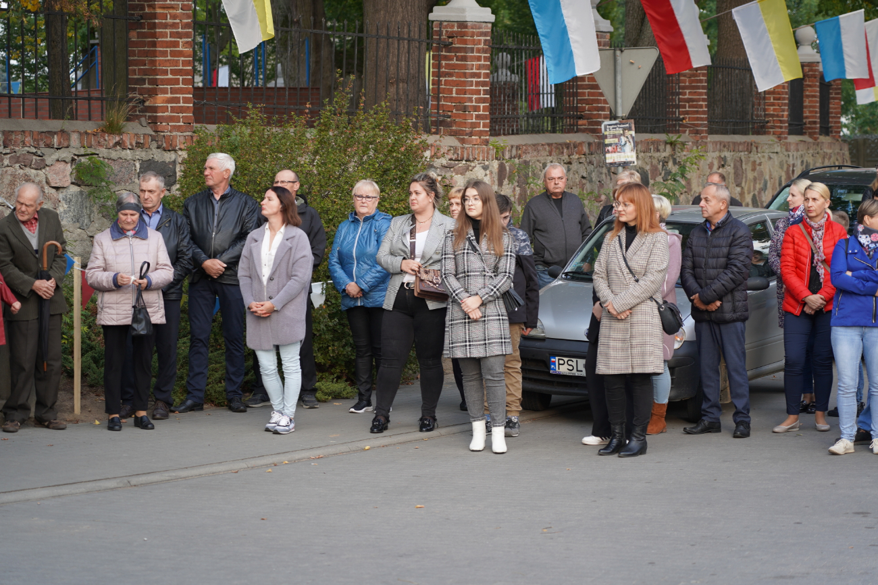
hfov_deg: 19.5
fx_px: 2561
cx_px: 439
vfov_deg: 13.0
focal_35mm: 105
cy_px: 292
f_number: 4
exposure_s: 1/160
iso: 200
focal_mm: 105
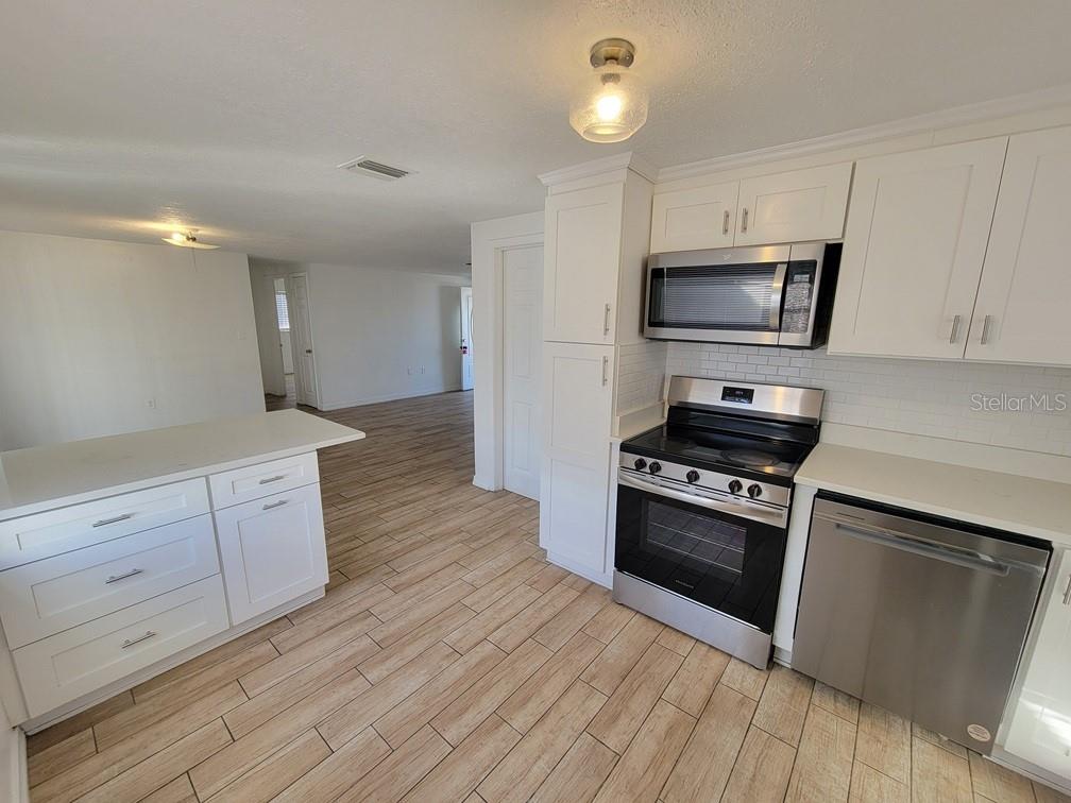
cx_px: 536
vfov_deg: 89.9
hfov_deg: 106.2
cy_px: 402
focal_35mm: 13
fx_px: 402
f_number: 2.2
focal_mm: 2.2
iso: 64
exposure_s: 1/60
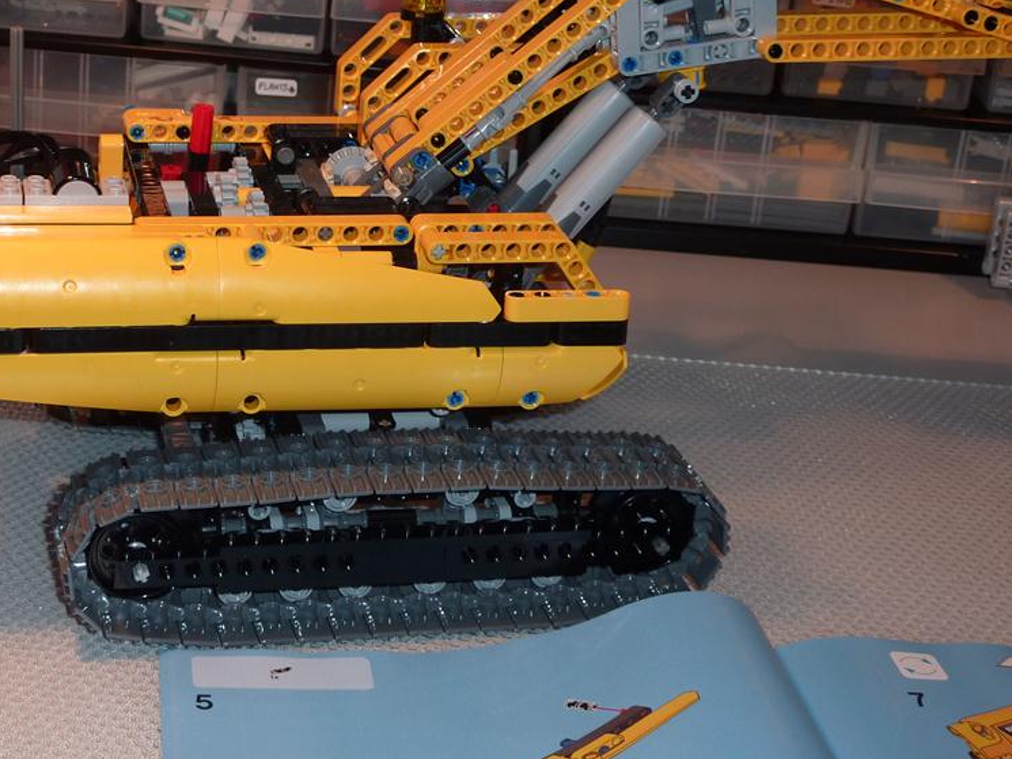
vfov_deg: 22.2
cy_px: 270
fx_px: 1930
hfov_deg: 29.2
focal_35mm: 66
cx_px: 333
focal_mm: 7.9
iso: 100
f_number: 3.8
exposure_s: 1/30
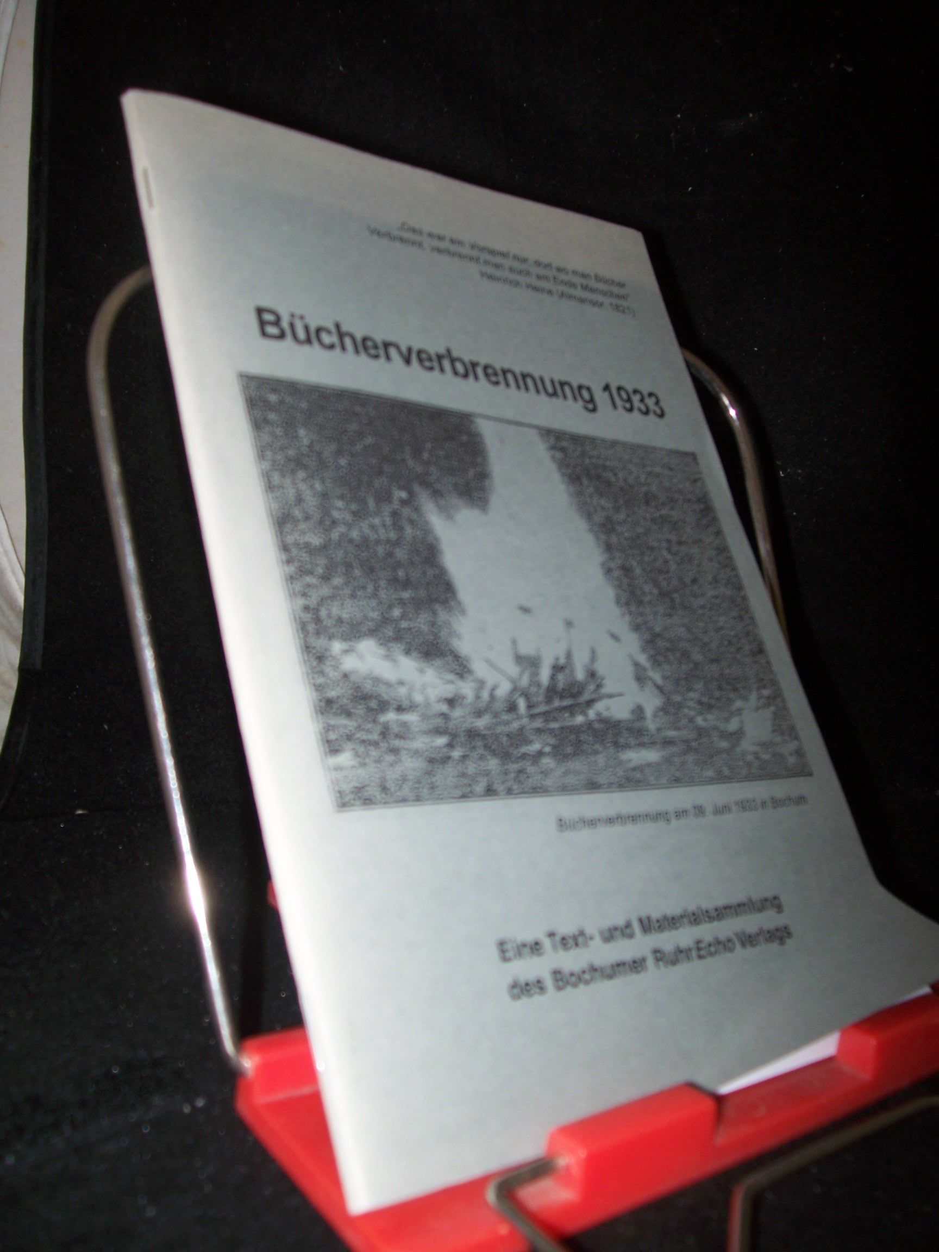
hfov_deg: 41.8
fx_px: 1230
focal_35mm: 34
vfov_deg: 54.0
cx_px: 470
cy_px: 626
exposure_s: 1/60
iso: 80
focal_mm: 5.6
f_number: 2.7
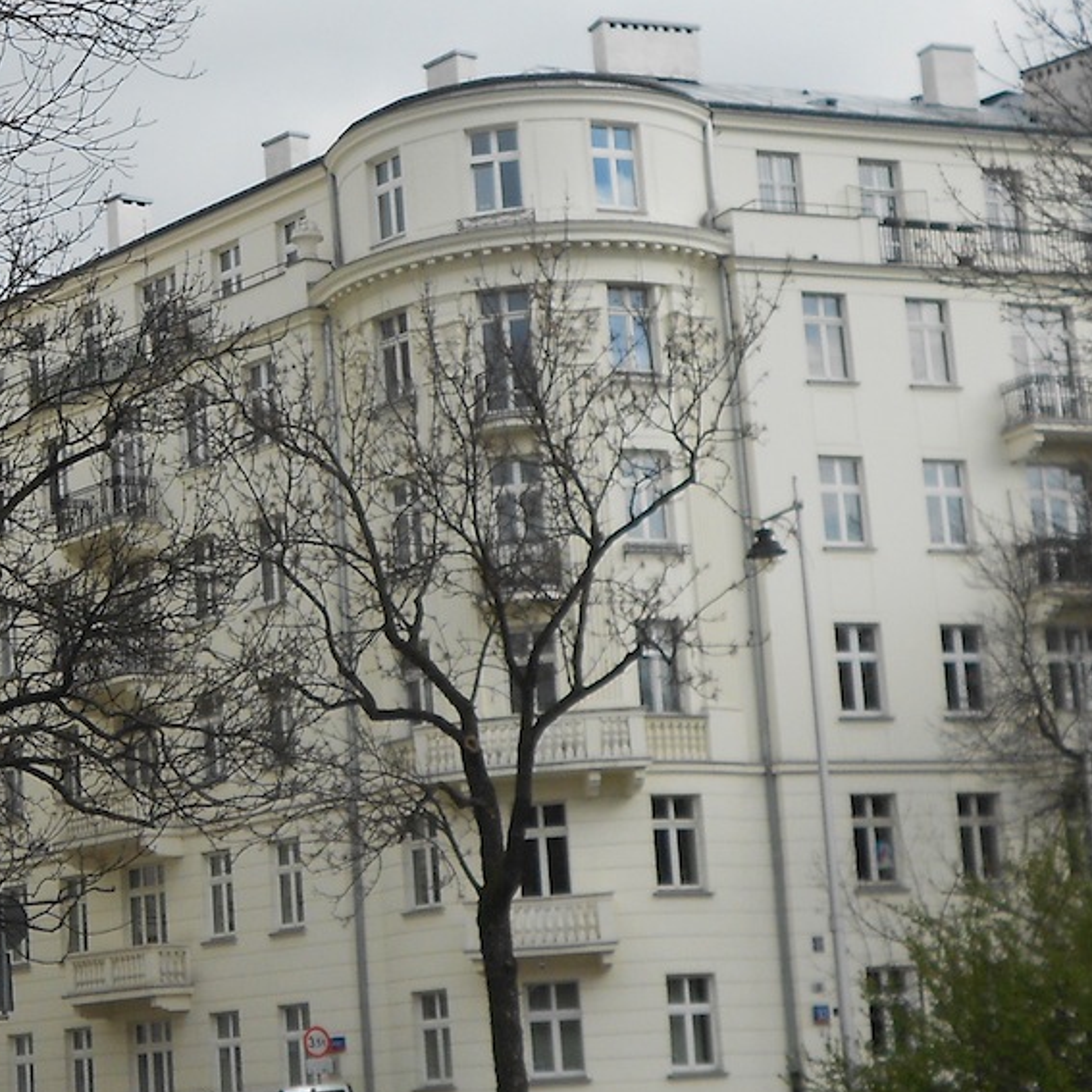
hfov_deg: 20.5
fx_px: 2962
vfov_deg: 20.9
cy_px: 493
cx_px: 123
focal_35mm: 83
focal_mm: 6.9
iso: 80
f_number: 3.9
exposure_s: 1/640
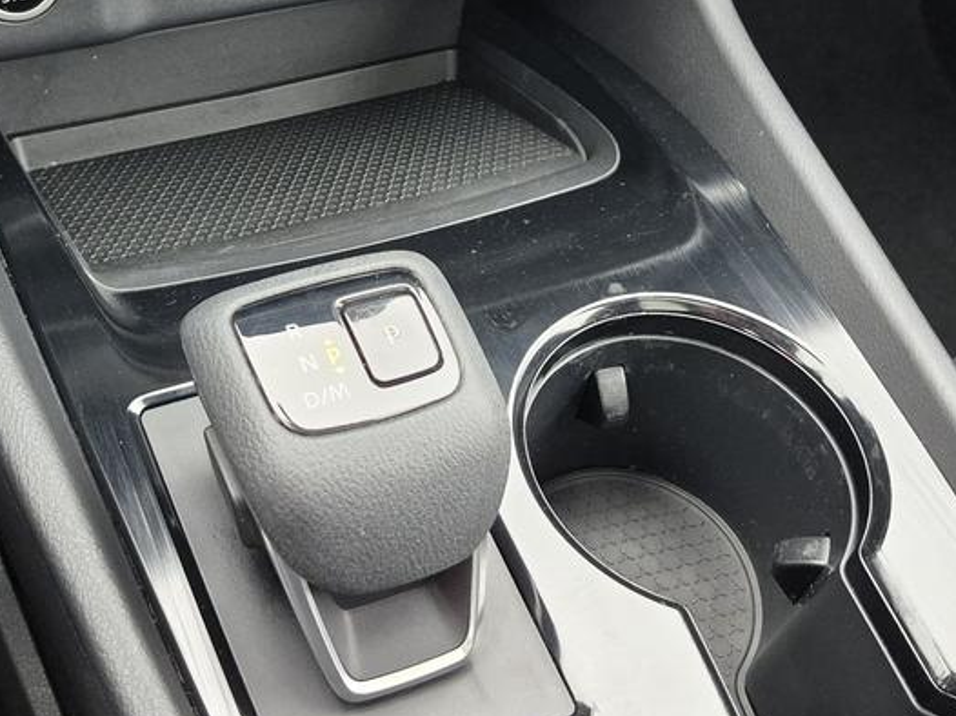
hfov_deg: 34.2
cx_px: 365
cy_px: 131
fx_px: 1546
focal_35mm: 56
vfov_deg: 25.6
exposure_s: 1/120
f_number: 1.8
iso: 640
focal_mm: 5.4
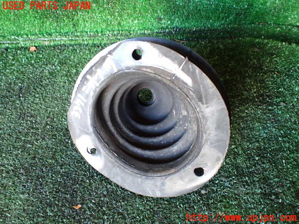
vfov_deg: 46.8
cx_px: 150
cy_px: 112
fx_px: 259
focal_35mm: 30
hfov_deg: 60.0
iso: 800
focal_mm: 5.4
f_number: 2.3
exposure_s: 1/60
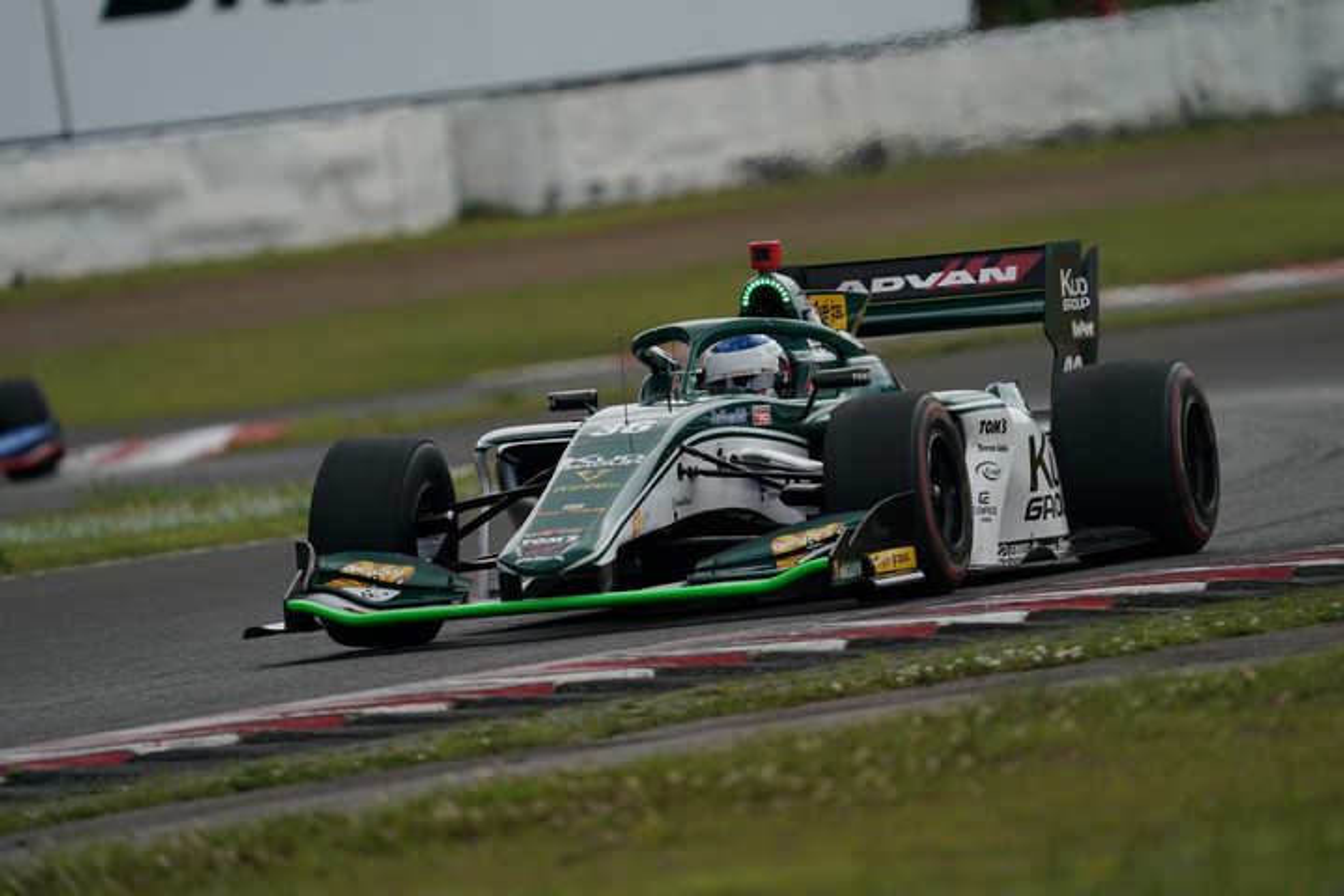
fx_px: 22398
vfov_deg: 2.3
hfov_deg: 3.4
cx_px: 672
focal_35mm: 600
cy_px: 448
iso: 200
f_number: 6.3
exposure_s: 1/800
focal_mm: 600
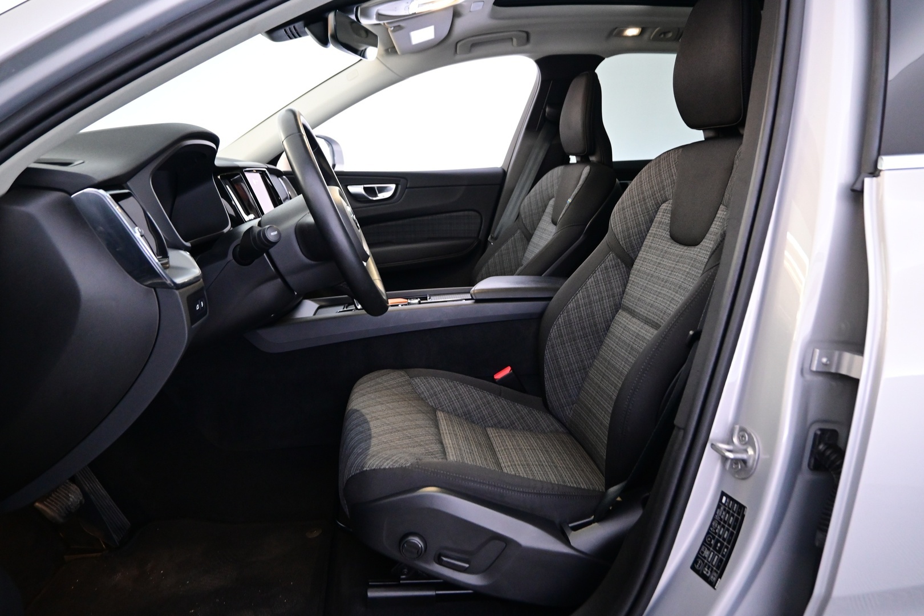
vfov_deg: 53.1
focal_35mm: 24
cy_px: 308
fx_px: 616
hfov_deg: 73.7
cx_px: 462
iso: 2200
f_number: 3.5
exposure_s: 1/25
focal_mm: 16
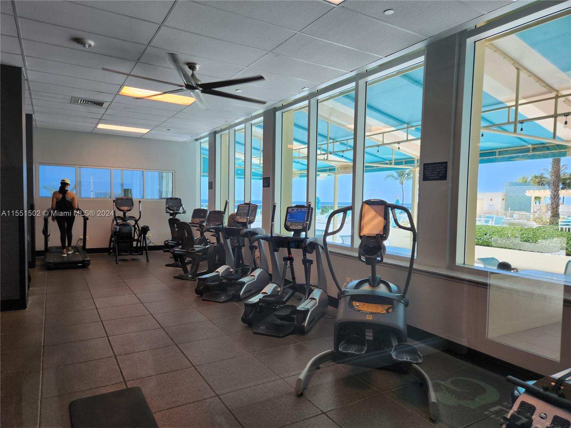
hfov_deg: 73.9
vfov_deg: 58.9
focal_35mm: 23
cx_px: 286
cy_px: 214
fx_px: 379
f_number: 1.8
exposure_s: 1/120
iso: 25
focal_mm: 5.4
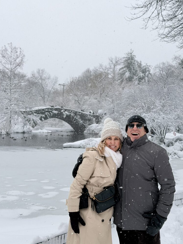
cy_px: 124
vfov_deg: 38.9
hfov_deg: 29.7
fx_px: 345
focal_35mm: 49
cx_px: 91
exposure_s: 1/2208
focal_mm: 6.76
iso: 64
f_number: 1.78
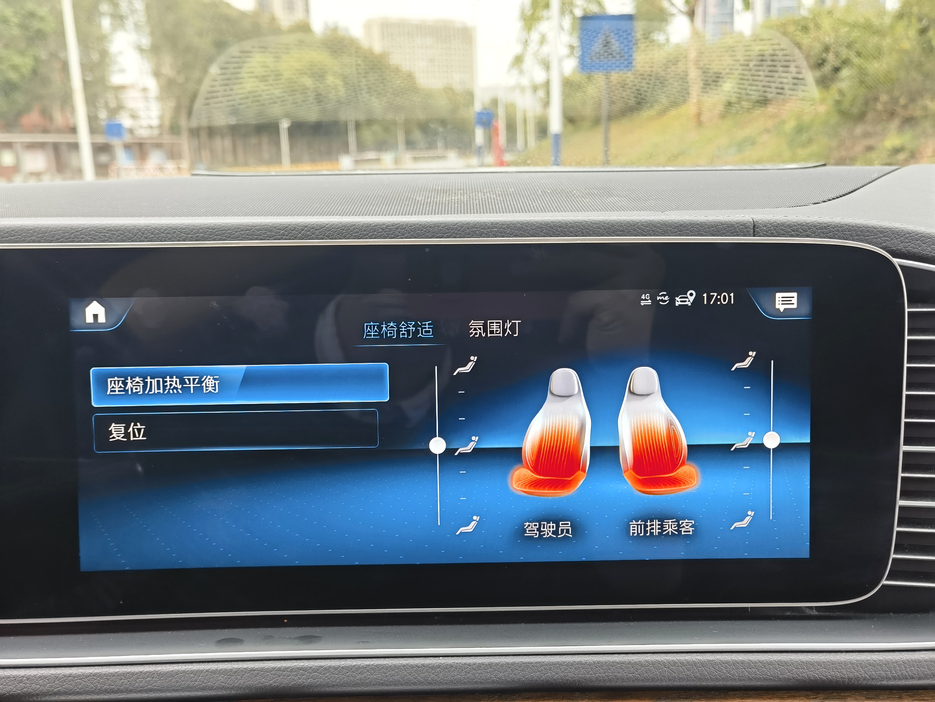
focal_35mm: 37
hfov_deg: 50.1
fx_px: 999
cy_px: 351
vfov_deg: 38.7
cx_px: 468
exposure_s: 1/100
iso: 64
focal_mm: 6.67
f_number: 1.9
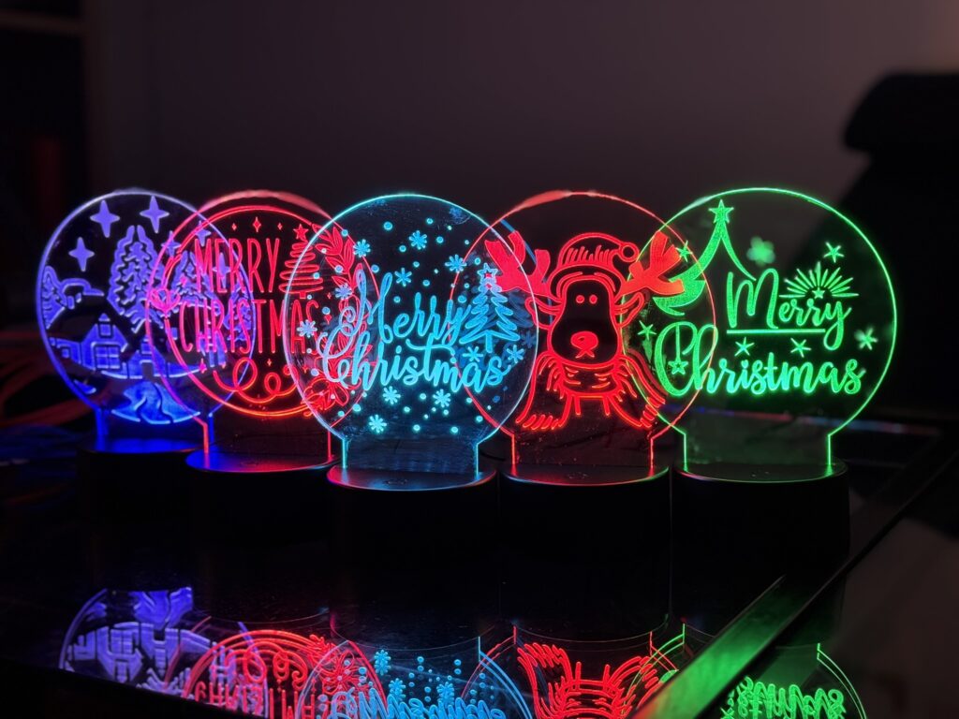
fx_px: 1330
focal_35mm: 48
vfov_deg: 30.3
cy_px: 360
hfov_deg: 39.7
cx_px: 480
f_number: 1.78
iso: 100
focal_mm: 6.76
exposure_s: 1/47
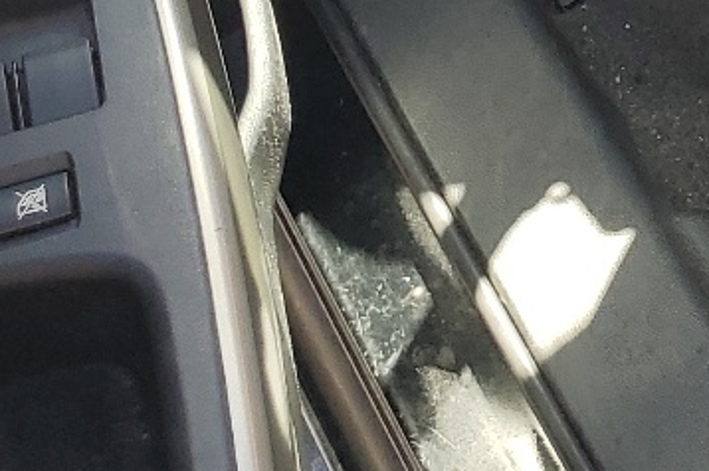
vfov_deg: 9.9
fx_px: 2381
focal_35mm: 121
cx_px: 1157
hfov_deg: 15.3
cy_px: -659
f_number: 1.5
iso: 50
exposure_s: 1/227
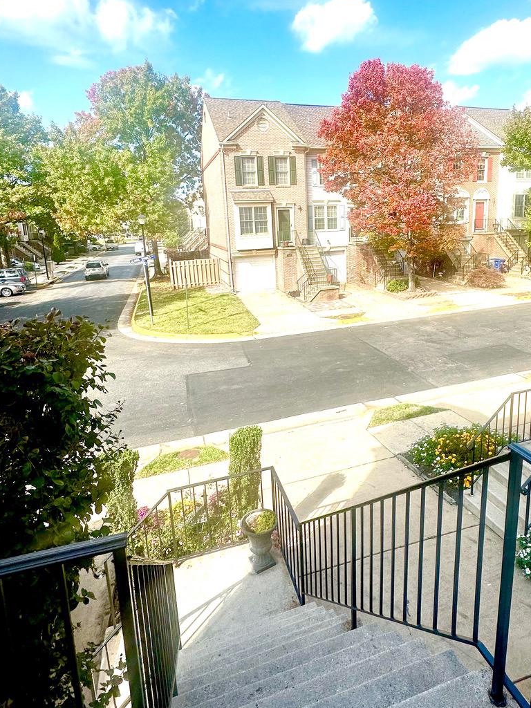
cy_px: 304
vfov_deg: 78.5
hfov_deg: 63.2
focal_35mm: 21
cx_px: 303
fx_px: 430
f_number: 2.2
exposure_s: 1/1335
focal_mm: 2.22
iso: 50
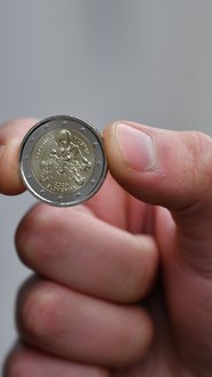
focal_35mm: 317
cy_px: 189
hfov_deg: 3.8
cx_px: 85
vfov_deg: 6.8
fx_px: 3163
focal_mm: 200
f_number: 6.3
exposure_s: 1/250
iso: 400
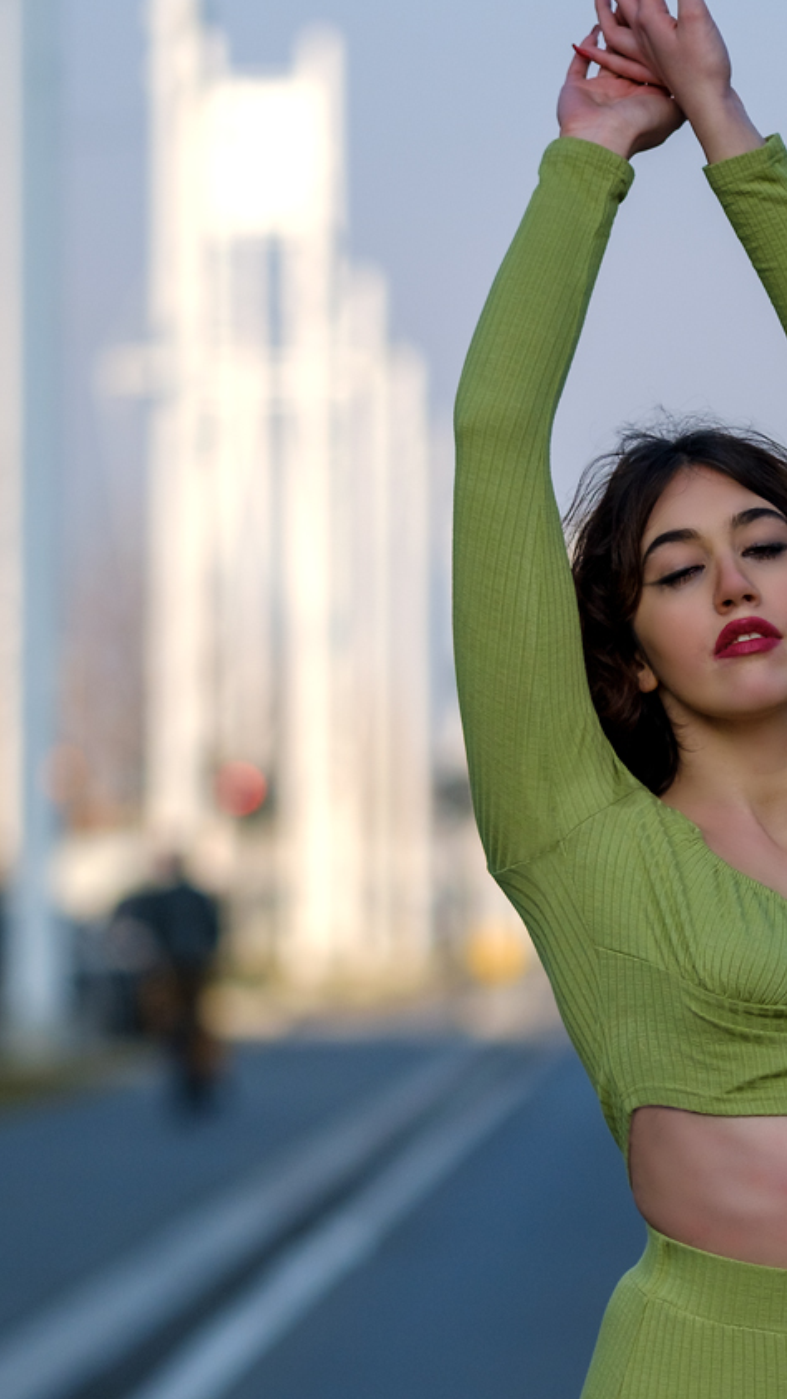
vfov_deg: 10.0
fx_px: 7971
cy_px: 915
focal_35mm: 215
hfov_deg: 5.6
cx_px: 685
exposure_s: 1/8500
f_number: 2
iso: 400
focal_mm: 90
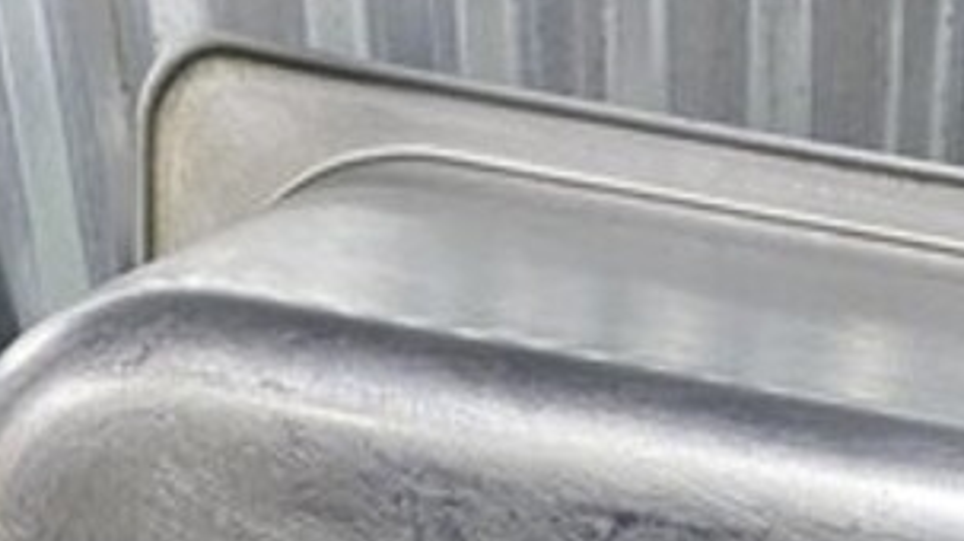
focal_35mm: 76
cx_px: 687
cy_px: 1201
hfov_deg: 27.6
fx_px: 1941
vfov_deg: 13.0
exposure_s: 1/40
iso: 640
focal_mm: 4.25
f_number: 1.8
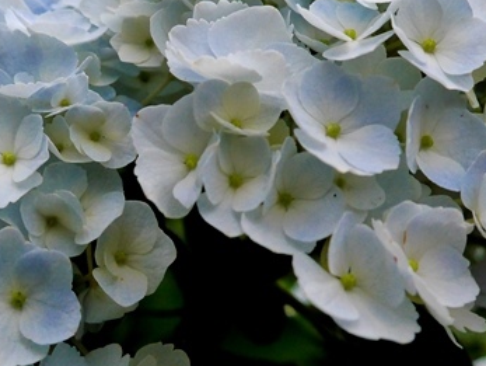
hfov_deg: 32.7
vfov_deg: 24.6
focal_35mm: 59
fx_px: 829
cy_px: 96
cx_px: 259
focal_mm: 16
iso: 800
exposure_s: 1/2000
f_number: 5.6
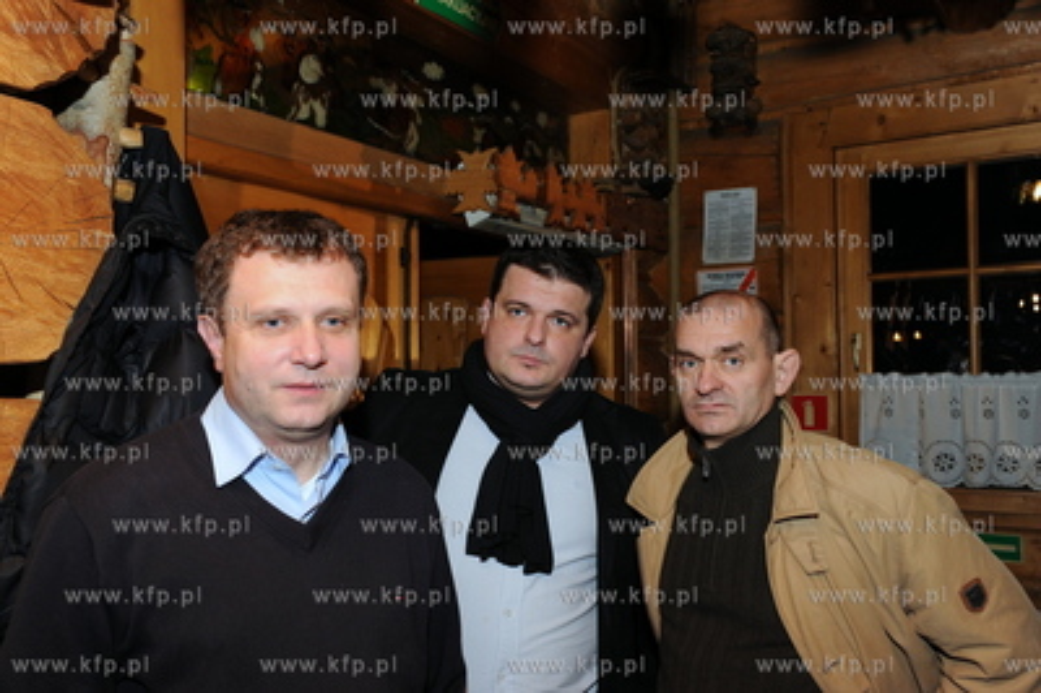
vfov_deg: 41.0
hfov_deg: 58.8
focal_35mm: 32
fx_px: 925
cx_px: 520
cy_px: 346
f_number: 8
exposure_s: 1/60
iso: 1600
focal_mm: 32
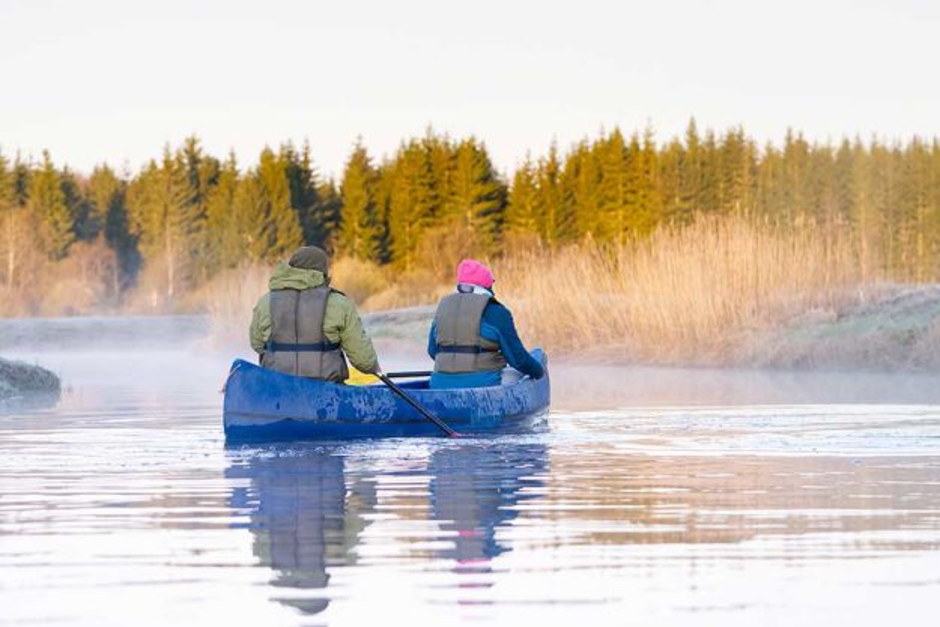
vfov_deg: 10.2
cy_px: 314
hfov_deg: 15.2
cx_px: 470
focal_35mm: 135
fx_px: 3526
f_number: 4
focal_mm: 90
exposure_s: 1/320
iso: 250
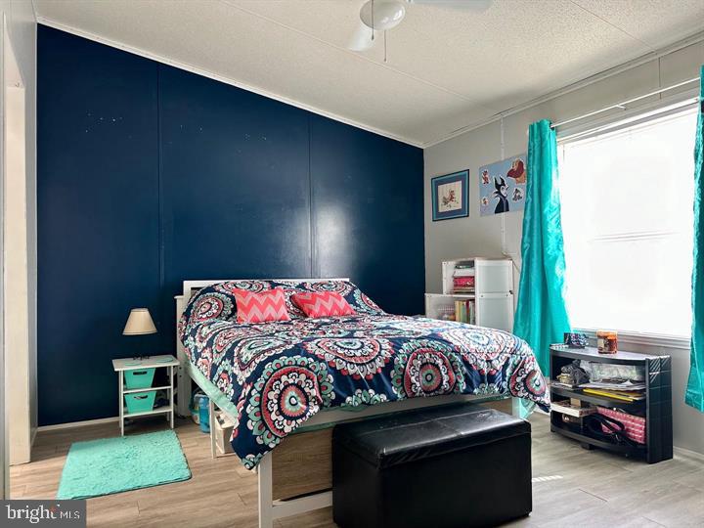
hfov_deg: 71.6
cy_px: 264
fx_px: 488
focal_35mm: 24
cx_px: 352
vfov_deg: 56.8
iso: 200
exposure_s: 1/60
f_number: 1.78
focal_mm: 6.86
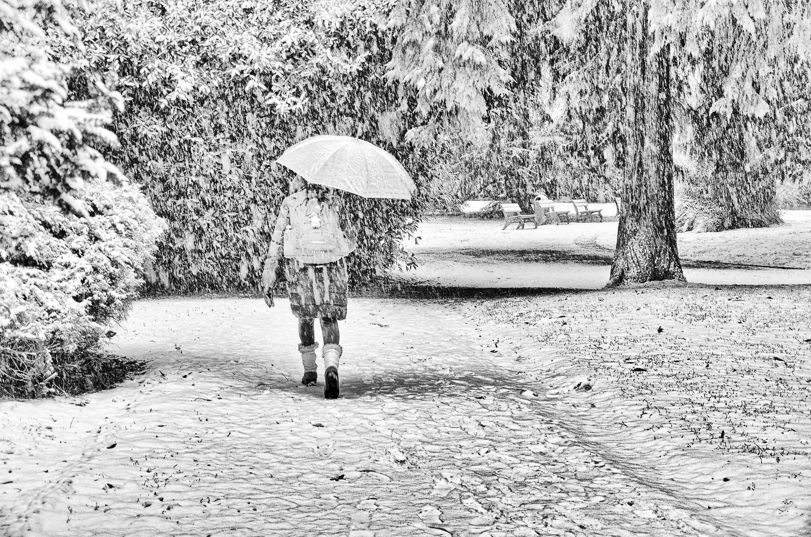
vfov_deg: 17.1
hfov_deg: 25.6
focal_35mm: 80
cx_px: 406
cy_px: 268
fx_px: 1787
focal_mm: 53
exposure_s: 1/100
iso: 1000
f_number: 7.1
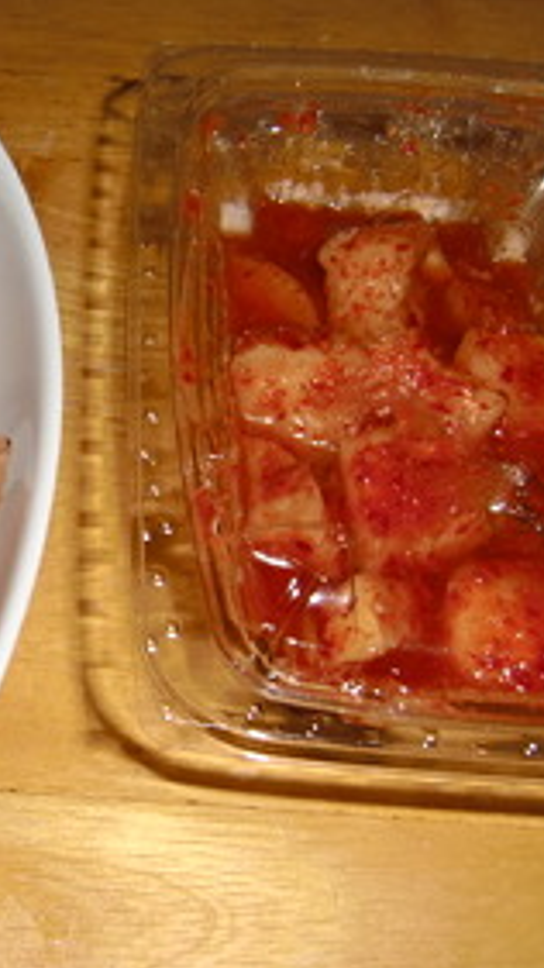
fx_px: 1077
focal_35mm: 42
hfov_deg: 26.8
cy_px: 431
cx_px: -2
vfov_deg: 48.3
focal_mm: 4.3
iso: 64
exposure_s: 1/20
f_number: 3.2
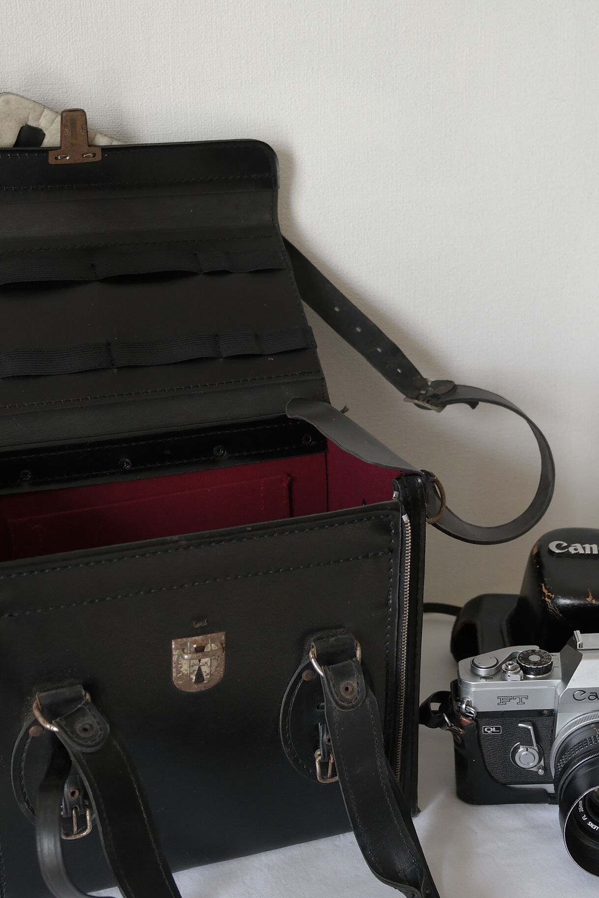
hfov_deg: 27.5
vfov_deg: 40.3
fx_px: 1223
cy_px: 399
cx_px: 287
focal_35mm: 49
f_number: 3.5
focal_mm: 20
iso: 200
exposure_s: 1/40
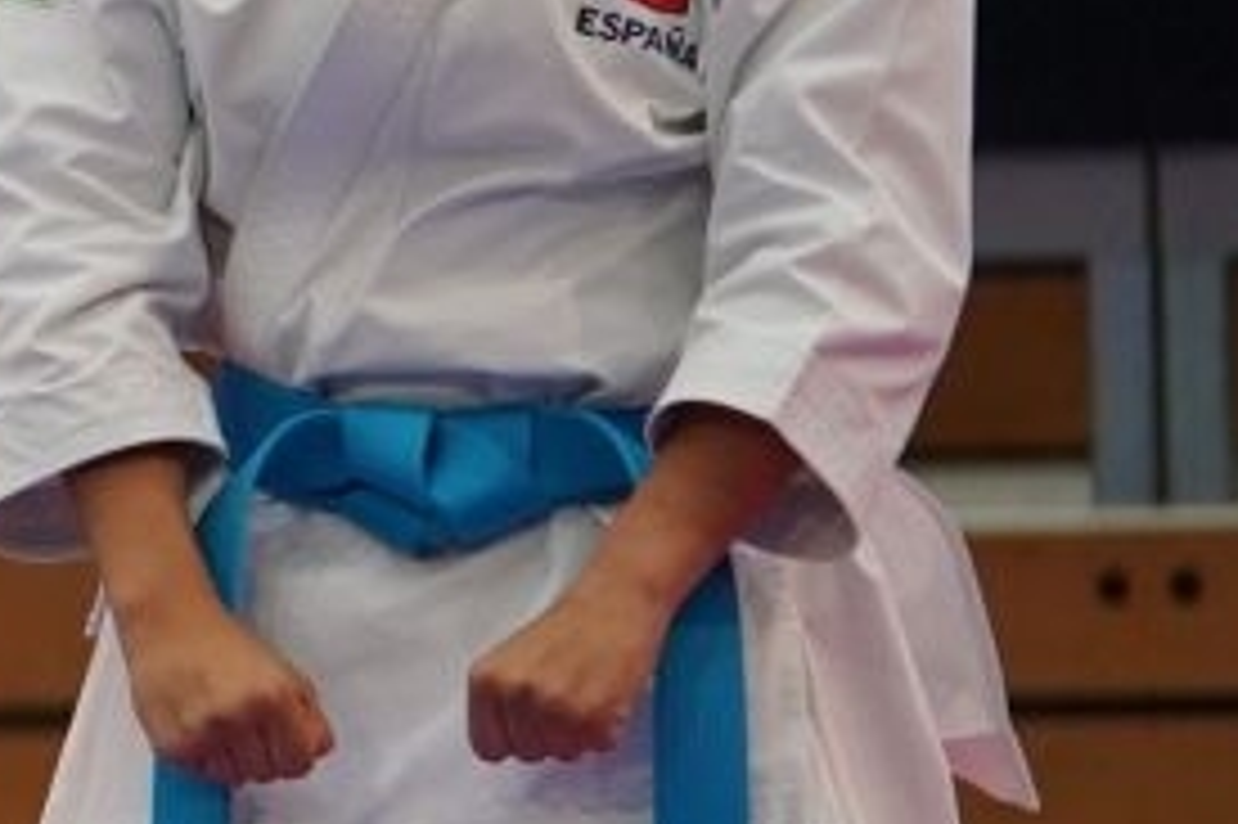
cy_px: 964
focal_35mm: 858
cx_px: -2787
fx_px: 29487
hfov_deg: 2.4
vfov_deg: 1.6
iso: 500
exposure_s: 1/500
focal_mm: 131
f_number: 2.8
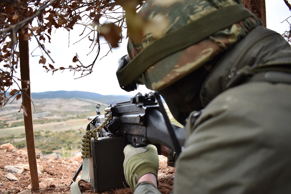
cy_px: 97
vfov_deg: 43.6
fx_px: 242
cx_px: 146
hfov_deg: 61.9
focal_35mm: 30
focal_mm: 20
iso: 400
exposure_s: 1/250
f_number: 3.8
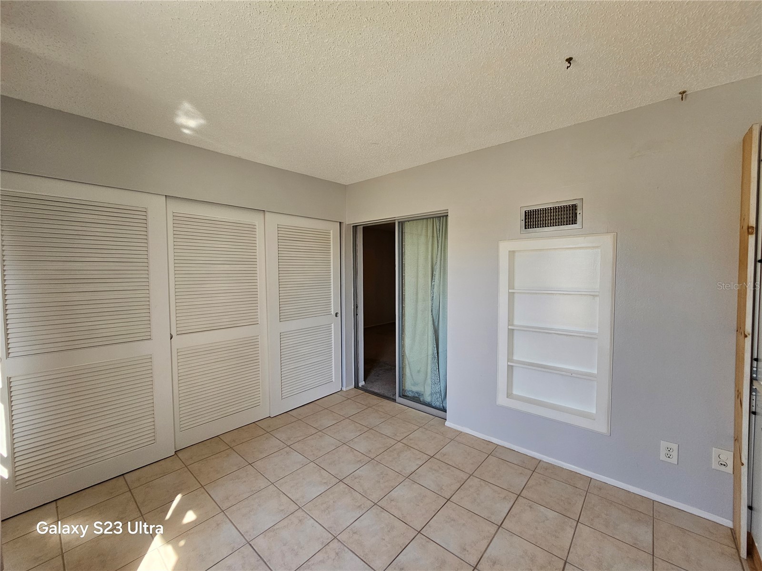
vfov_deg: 89.9
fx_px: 286
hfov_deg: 106.2
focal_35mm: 13
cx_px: 381
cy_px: 286
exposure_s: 1/77.4
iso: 80
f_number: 2.2
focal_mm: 2.2
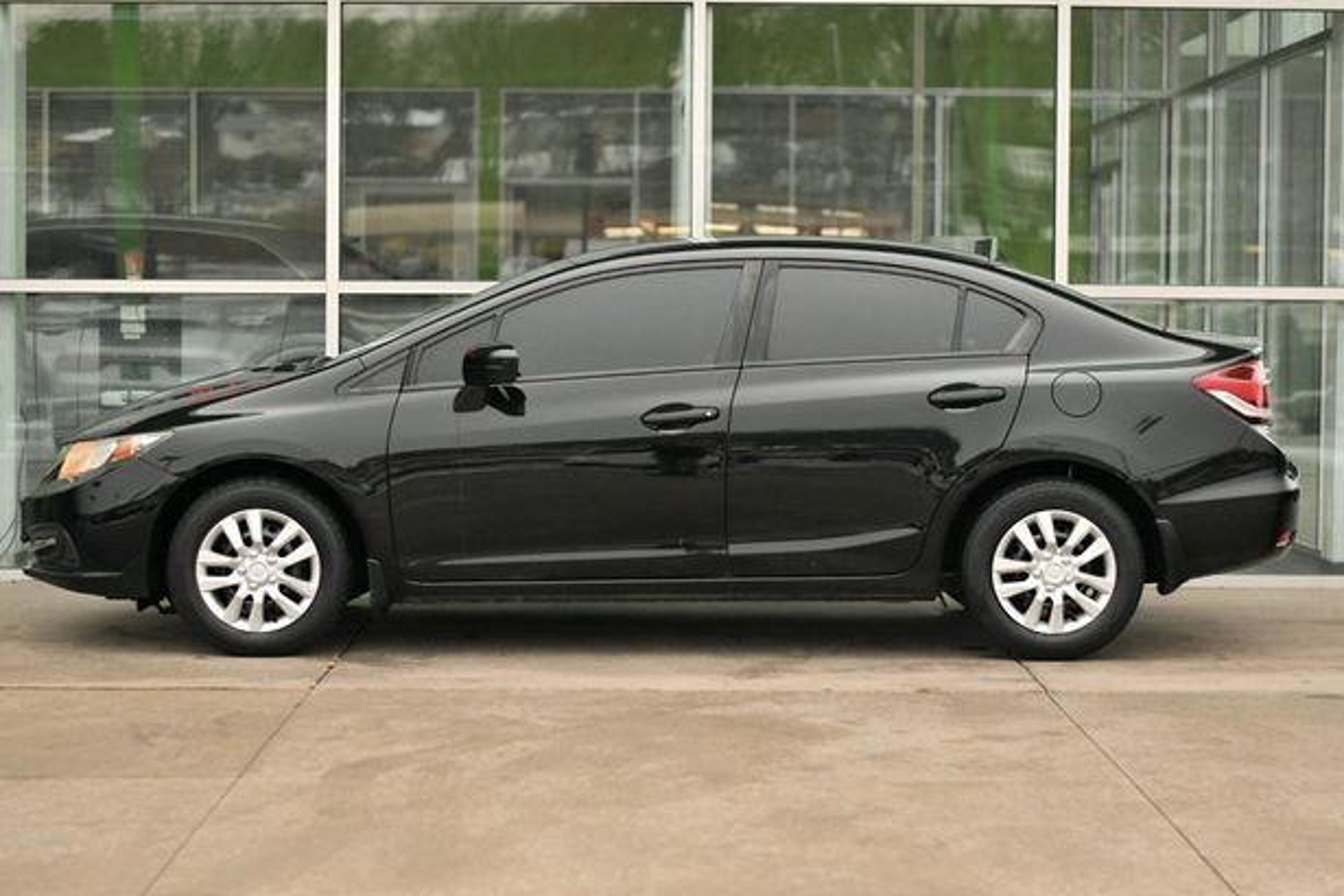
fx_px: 2912
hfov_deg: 26.0
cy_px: 457
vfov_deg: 17.5
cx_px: 664
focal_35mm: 78
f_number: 2
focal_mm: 50
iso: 1800
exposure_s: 1/640
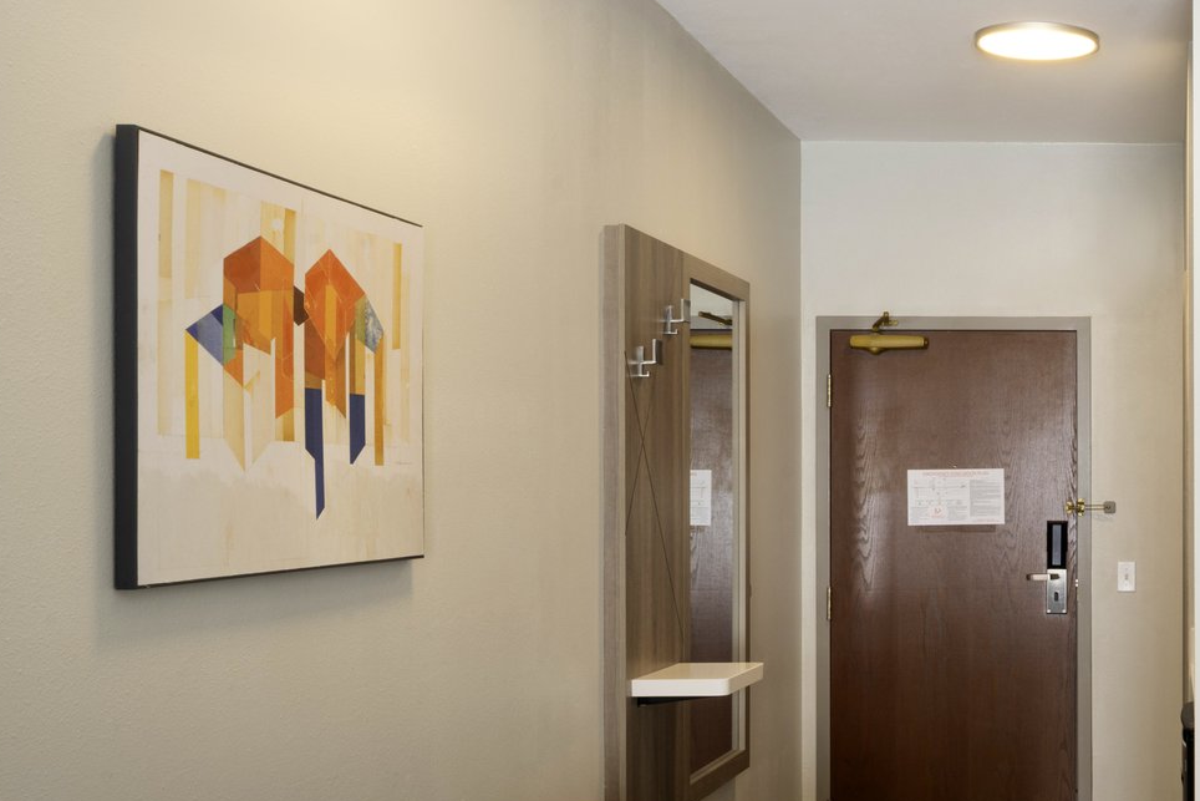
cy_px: 692
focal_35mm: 51
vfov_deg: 25.8
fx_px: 1700
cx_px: 1216
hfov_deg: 35.0
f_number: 13
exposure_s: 1/4
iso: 400
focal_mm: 24
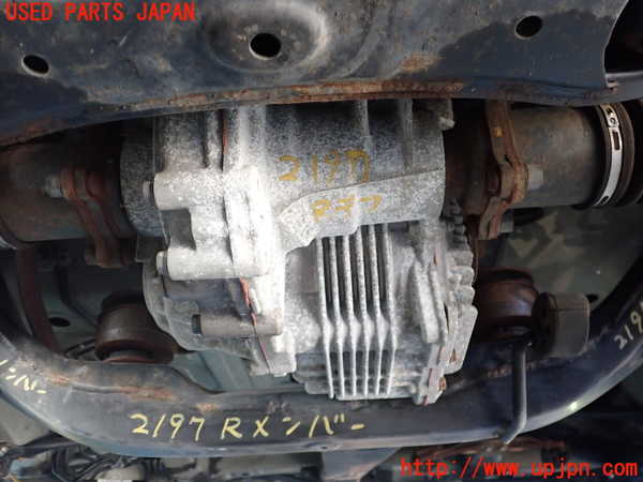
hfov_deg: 60.0
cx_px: 322
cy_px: 241
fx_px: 557
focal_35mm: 30
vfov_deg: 46.8
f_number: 2.3
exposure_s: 1/30
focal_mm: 5.4
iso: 500
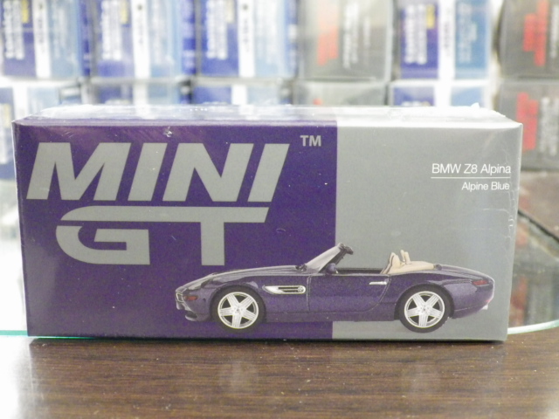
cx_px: 280
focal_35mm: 50
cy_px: 210
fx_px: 807
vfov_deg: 29.1
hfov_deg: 38.2
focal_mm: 9
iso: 1600
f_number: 3.8
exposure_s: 1/25
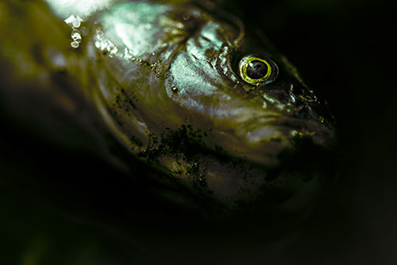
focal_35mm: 210
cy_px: 132
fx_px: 2315
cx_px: 198
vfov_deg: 6.5
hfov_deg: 9.8
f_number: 8
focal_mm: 210
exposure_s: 1/250
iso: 125
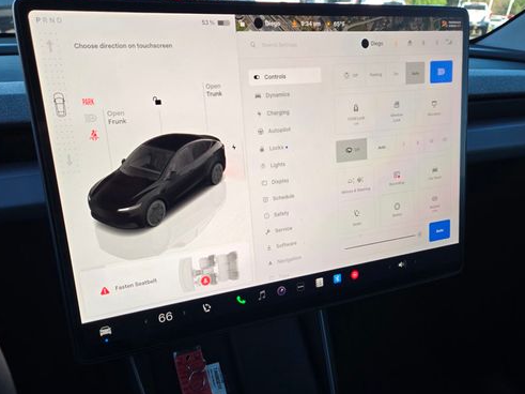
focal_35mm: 30
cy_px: 244
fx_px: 455
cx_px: 245
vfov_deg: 46.4
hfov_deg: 59.9
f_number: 1.8
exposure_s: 1/180
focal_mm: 5.4
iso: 50
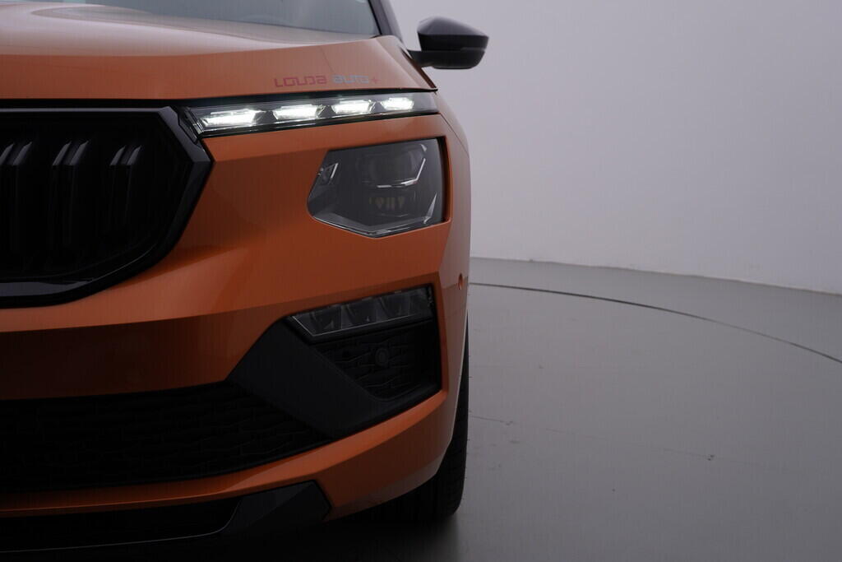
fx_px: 842
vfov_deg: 36.9
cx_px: 421
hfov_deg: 53.1
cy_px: 281
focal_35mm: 36
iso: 125
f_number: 5
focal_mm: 24
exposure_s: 1/125
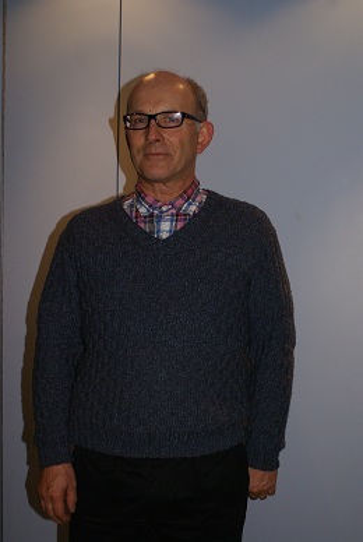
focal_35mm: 45
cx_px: 182
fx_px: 678
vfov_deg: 43.5
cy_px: 271
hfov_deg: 30.0
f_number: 5.6
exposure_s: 1/60
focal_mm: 30
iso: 400
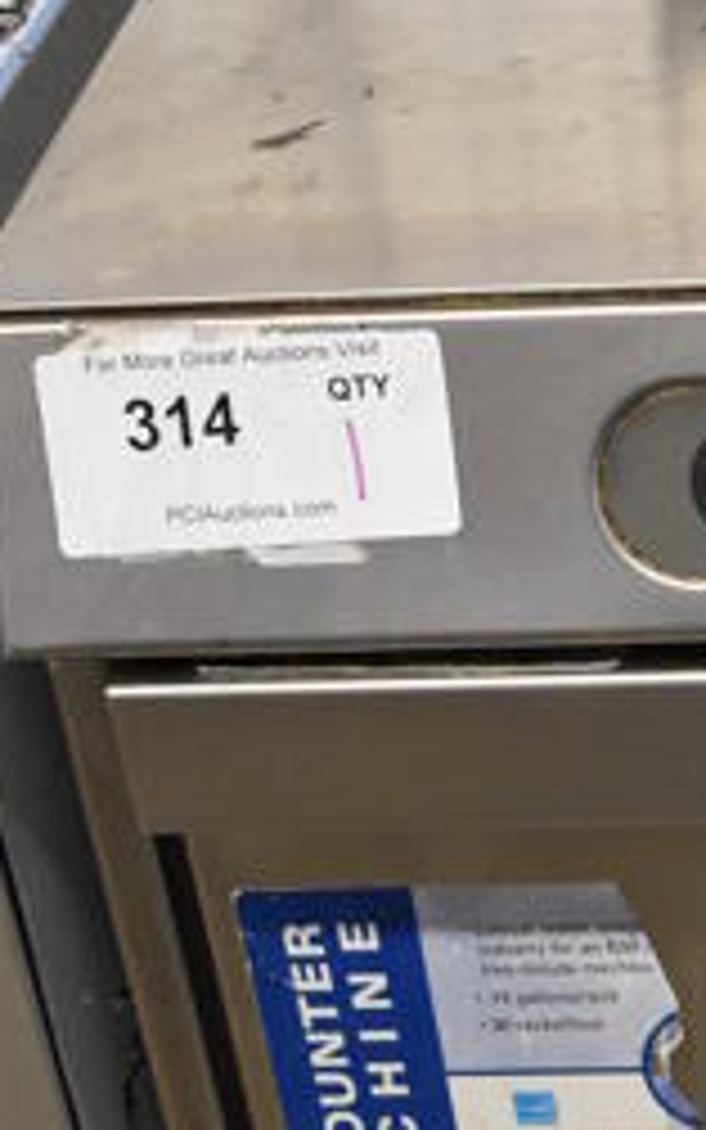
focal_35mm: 117
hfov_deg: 10.7
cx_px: 1169
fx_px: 3595
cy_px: 970
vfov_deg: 17.6
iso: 1600
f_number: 3.8
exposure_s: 1/125
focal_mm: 21
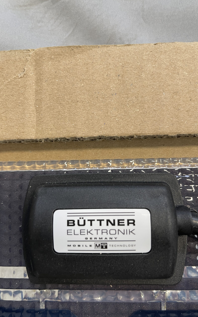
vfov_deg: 66.5
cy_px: 160
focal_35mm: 28
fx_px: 242
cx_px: 101
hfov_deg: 44.5
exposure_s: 1/50
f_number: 1.6
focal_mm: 5.1
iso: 80
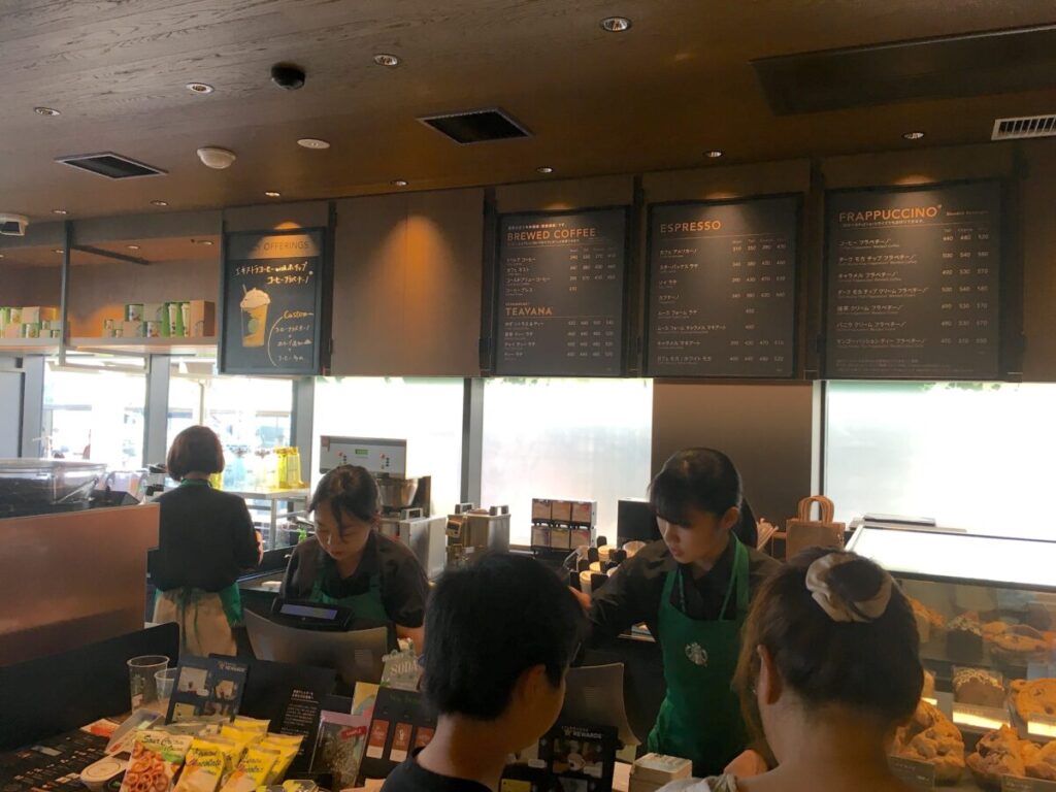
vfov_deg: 48.2
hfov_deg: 61.7
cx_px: 528
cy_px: 396
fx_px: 885
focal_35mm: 29
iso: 25
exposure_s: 1/40
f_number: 2.2
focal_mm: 4.15
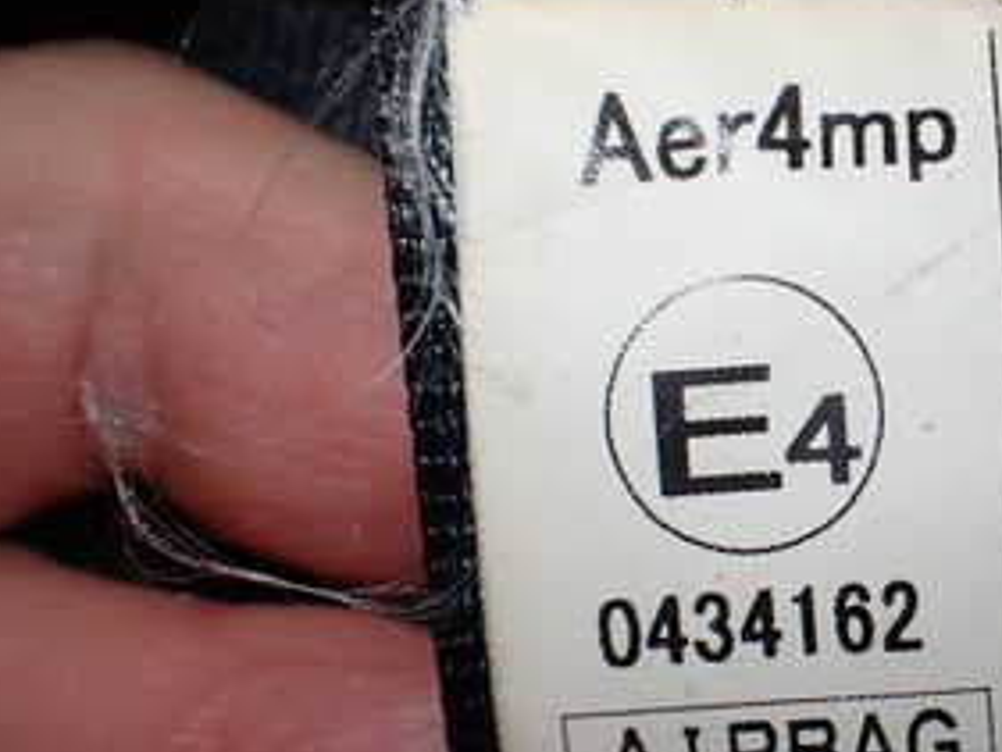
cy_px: 413
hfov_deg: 28.1
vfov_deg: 22.9
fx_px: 1853
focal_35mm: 64
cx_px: 1041
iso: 100
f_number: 2.3
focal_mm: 5.4
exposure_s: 1/125
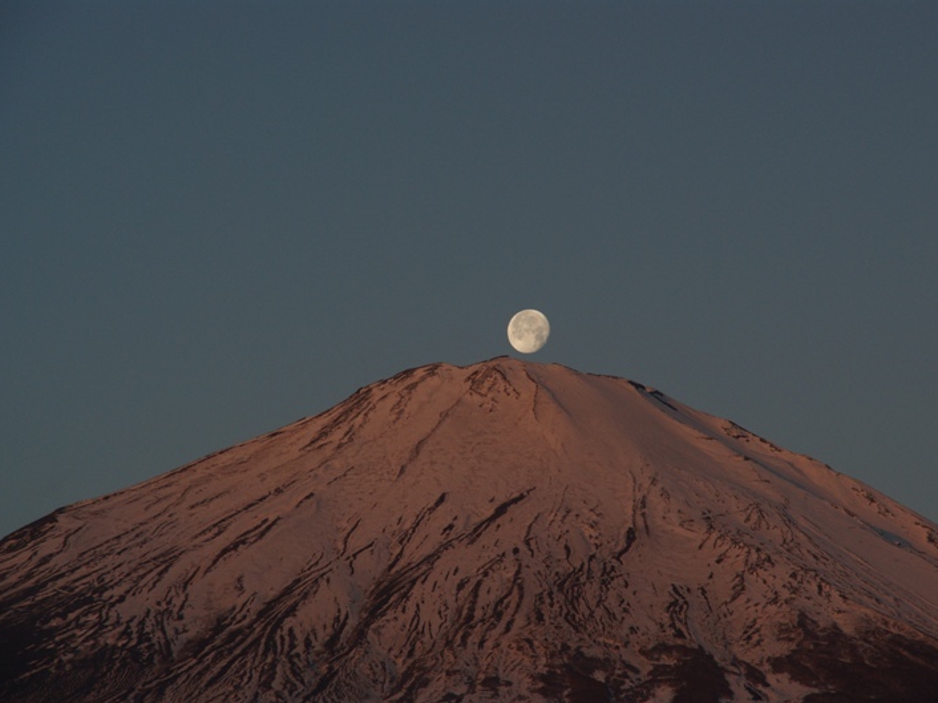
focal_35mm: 172
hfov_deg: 11.5
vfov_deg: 8.6
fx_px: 4647
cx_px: 516
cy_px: 352
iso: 200
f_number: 8
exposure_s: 1/320
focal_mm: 105
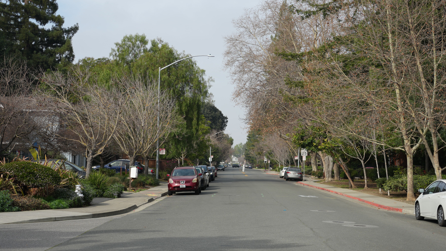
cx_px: 233
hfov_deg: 30.1
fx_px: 828
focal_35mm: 70
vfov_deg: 17.2
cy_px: 125
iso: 125
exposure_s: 1/500
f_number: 5.6
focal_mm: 56
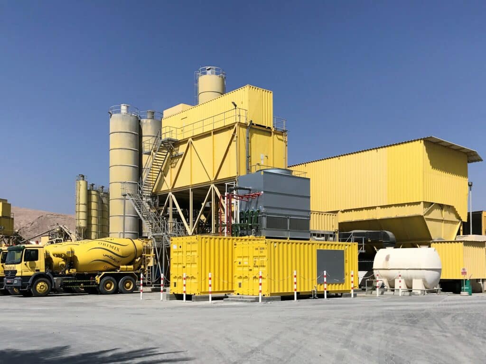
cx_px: 243
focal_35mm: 28
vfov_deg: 49.7
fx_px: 393
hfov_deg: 63.4
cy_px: 182
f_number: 1.8
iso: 25
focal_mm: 3.99
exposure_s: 1/5319
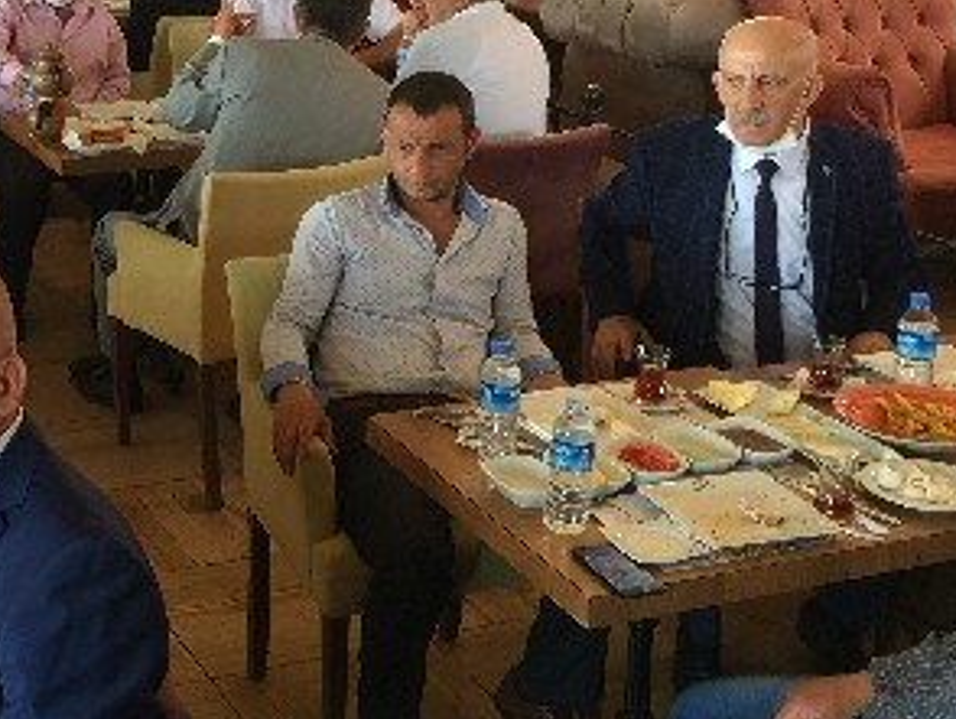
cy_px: 241
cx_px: 189
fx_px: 1824
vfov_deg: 22.2
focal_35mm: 66
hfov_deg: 28.7
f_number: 2.2
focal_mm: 4.15
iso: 50
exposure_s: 1/33
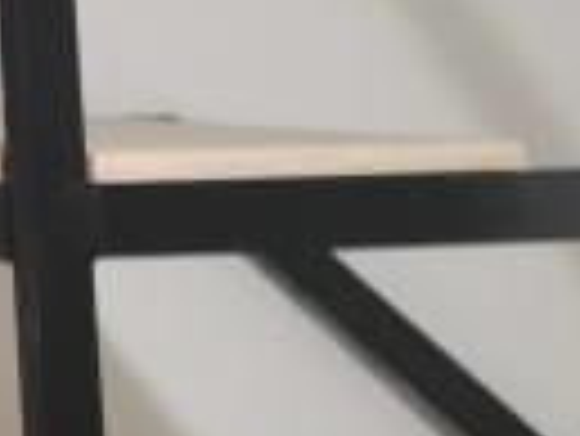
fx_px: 2801
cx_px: -670
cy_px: -683
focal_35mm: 167
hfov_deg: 10.6
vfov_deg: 8.1
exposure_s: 1/33.3
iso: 250
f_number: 1.8
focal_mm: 5.58
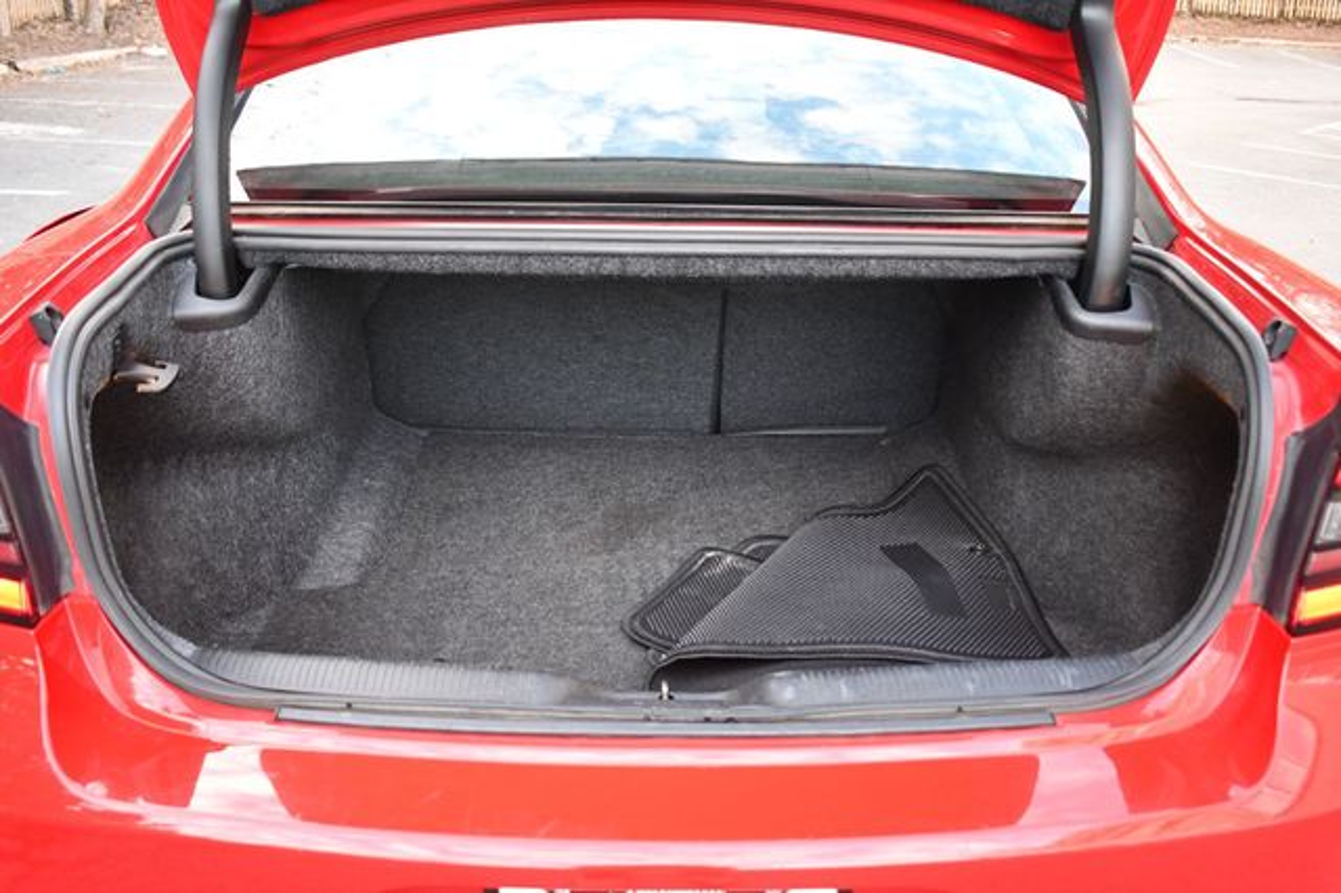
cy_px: 446
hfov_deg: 57.2
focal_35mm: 33
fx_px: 1229
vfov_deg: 39.9
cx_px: 670
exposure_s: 1/125
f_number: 3.8
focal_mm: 22
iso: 1800
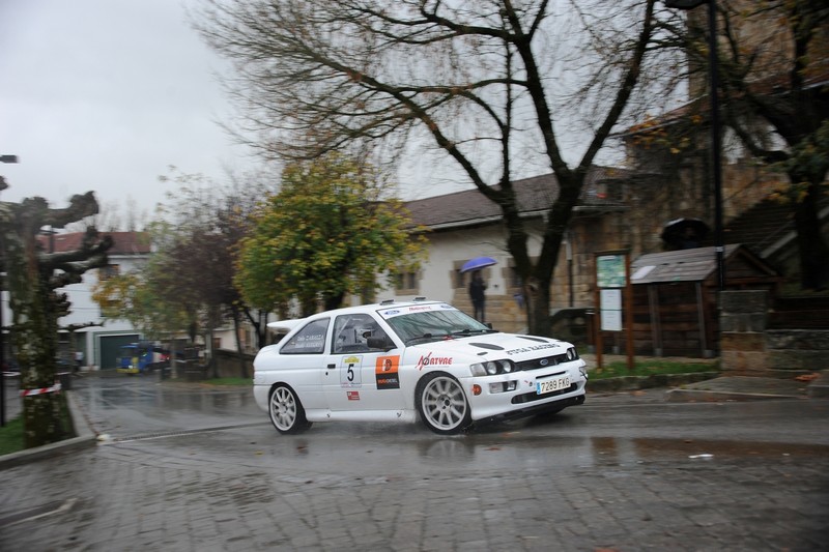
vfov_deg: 35.0
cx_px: 414
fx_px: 875
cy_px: 276
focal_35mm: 38
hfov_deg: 50.7
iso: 500
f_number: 4
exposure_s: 1/160
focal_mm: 38
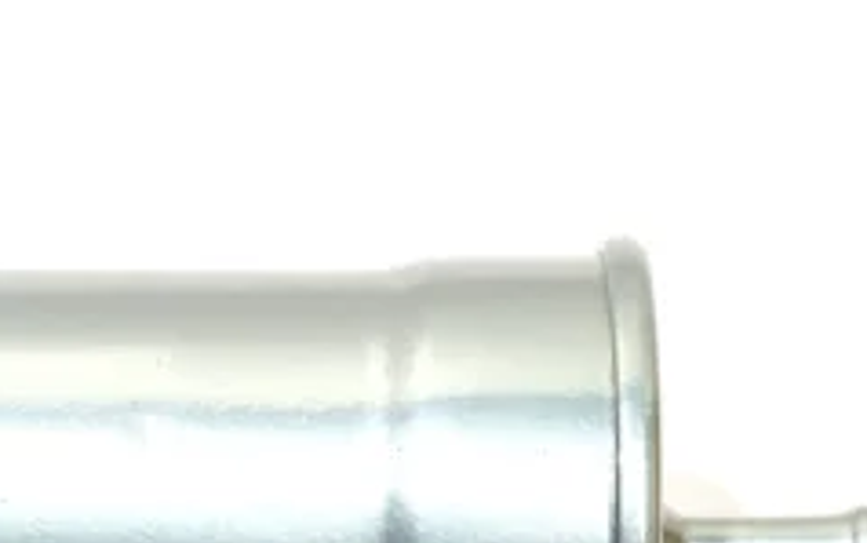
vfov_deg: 12.9
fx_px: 2364
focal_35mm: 100
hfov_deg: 20.7
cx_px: 244
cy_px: 536
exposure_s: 1/100
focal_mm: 4.75
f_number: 1.75
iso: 238
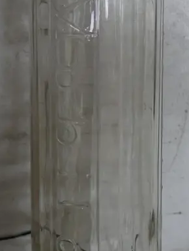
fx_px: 582
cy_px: 80
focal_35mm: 80
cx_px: 147
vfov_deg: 24.3
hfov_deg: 18.3
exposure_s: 1/60
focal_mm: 15
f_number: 3.6
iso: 640
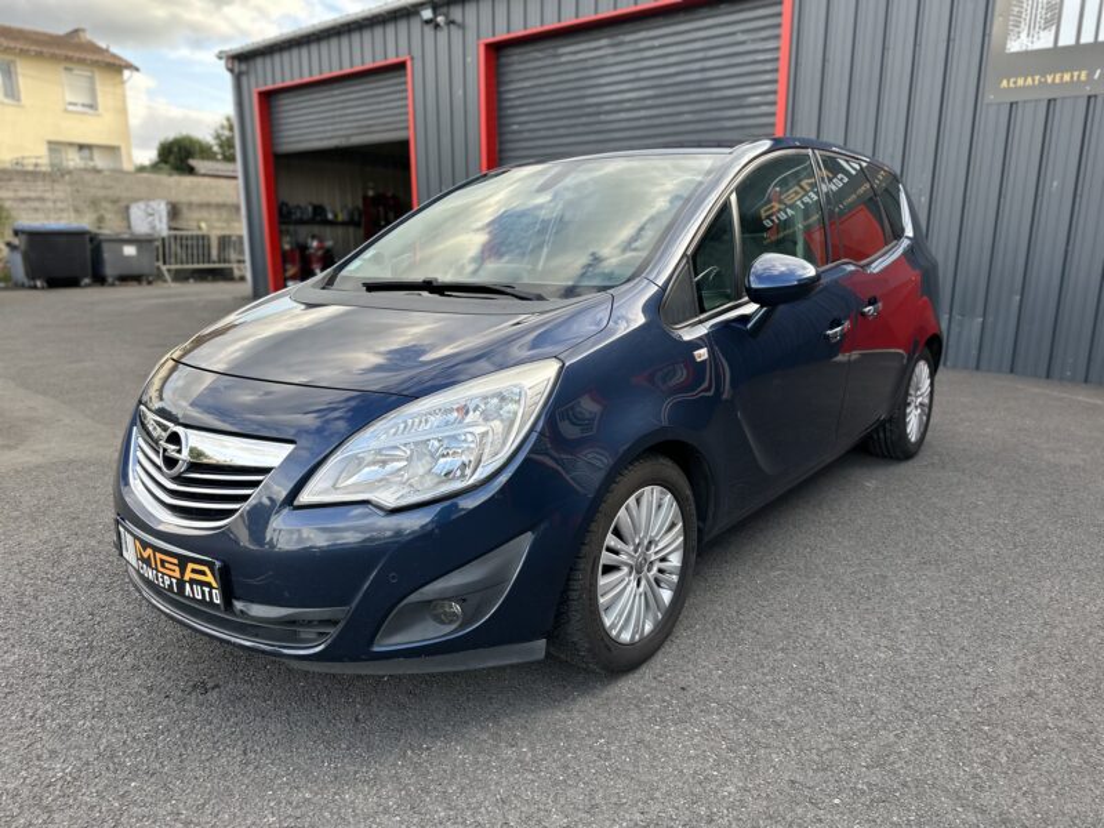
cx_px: 552
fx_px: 765
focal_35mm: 24
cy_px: 414
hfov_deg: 71.6
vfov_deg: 56.8
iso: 80
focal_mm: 6.86
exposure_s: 1/450
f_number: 1.78
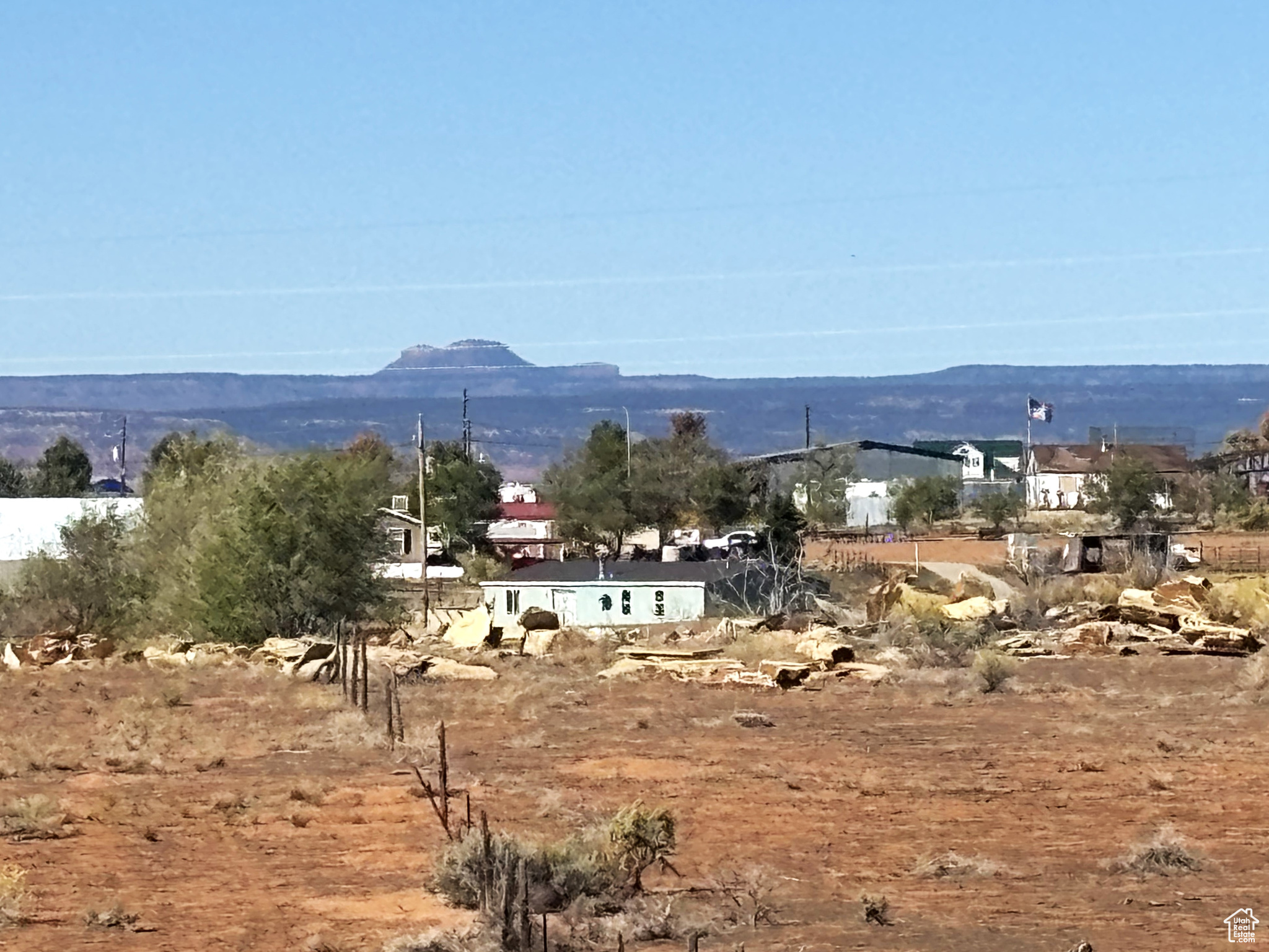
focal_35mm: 226
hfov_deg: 8.8
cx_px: 634
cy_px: 476
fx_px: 8285
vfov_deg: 6.6
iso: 40
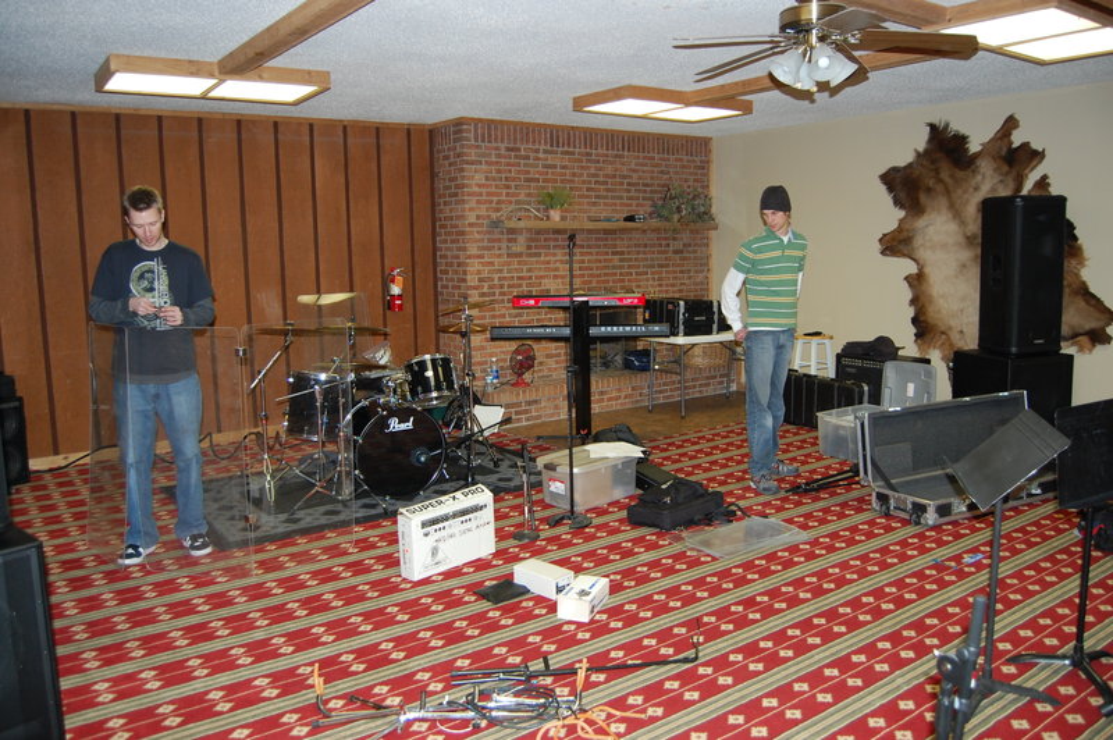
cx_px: 556
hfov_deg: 67.4
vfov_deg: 47.9
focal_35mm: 27
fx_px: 834
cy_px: 370
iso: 400
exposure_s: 1/60
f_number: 4
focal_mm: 18
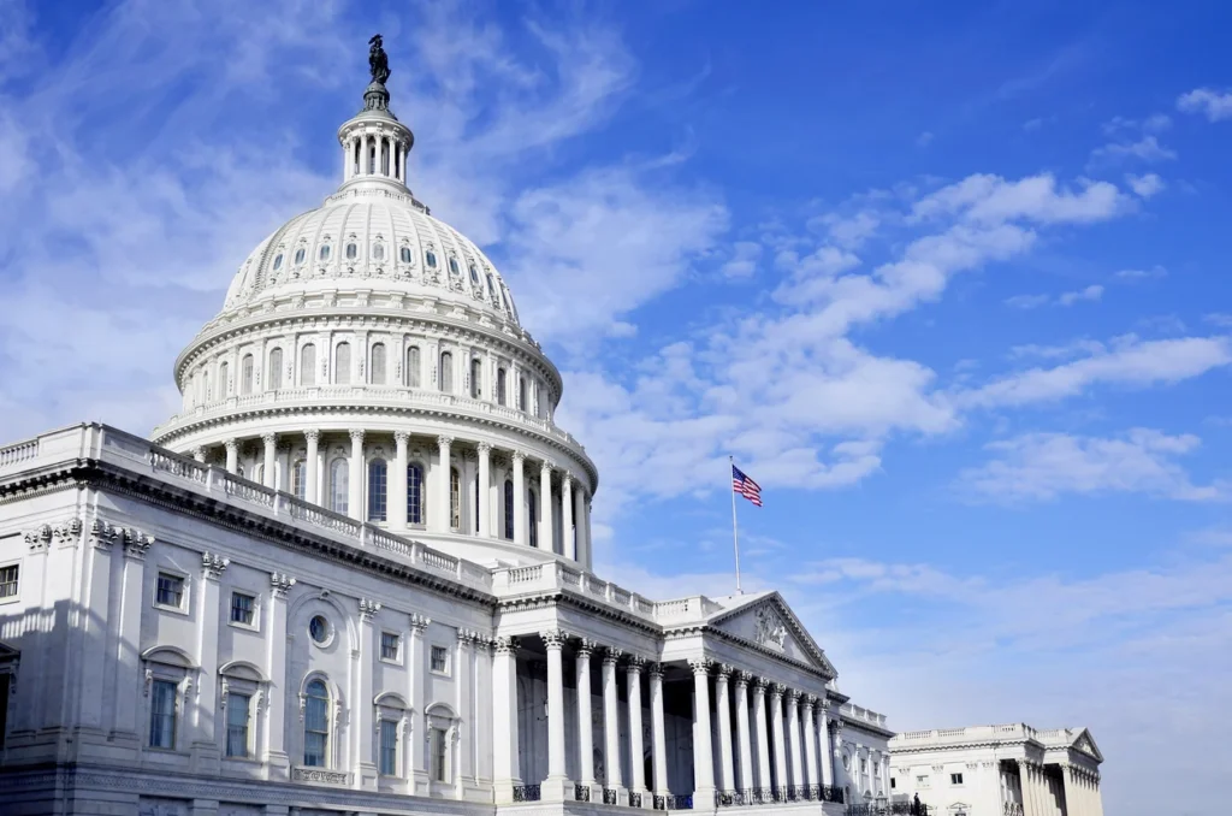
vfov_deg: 36.7
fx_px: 1229
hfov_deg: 53.2
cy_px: 408
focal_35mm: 36
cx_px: 616
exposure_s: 1/2000
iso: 100
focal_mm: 24
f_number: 4.5
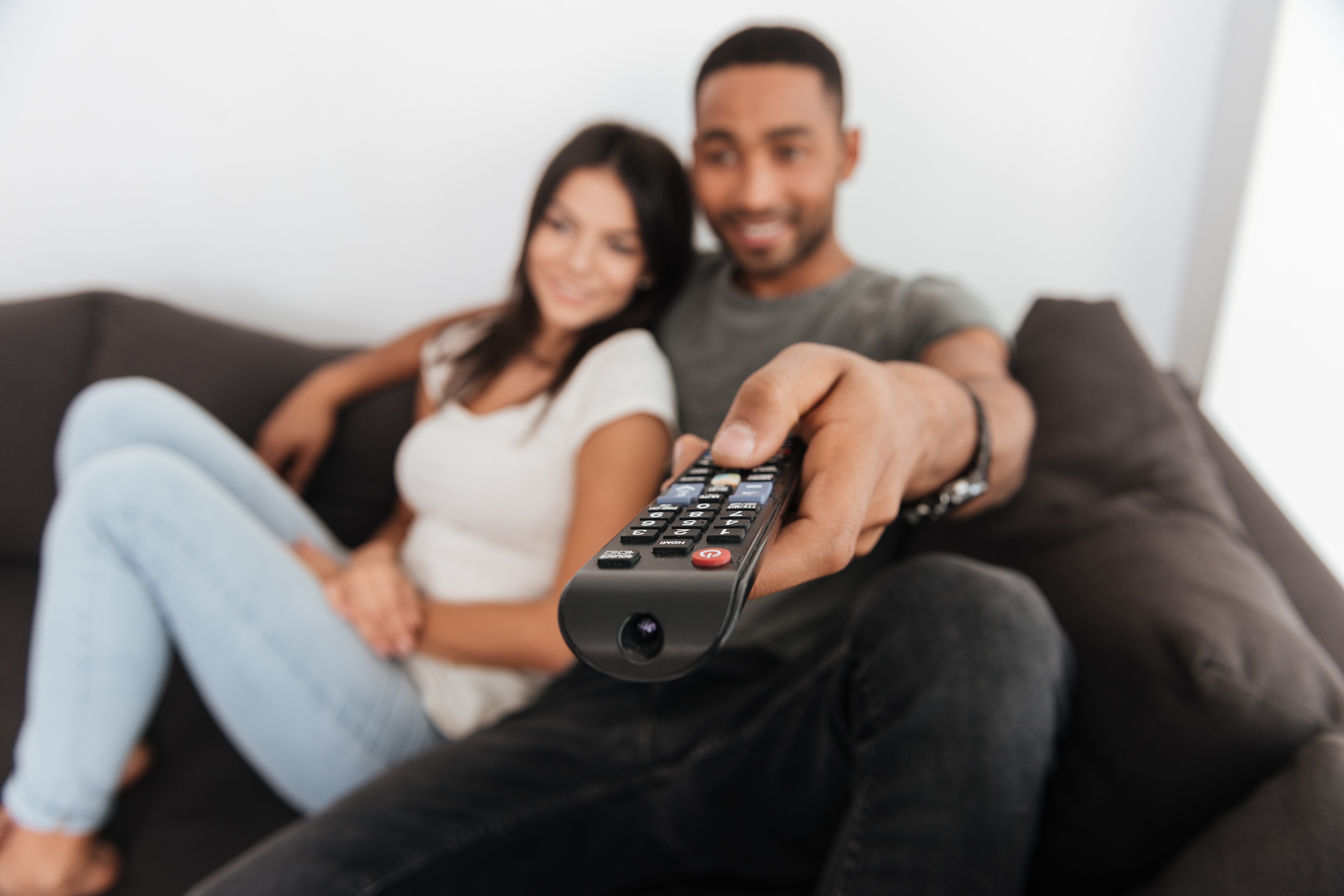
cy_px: 448
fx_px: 896
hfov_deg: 73.7
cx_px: 672
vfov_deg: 53.2
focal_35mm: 24
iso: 320
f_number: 3.5
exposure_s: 1/160
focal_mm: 24
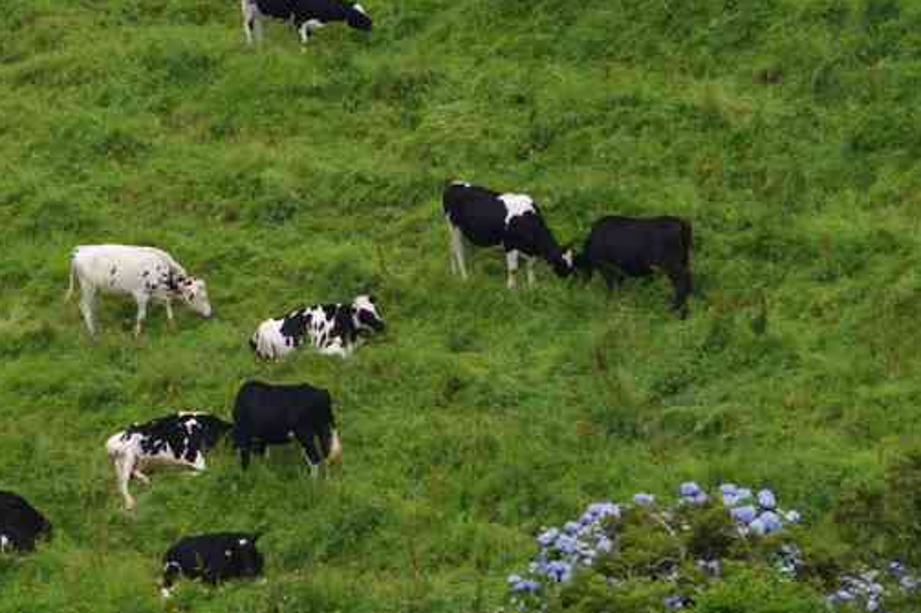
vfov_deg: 3.4
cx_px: 232
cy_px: 284
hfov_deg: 5.1
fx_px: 10280
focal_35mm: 402
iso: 200
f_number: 7.1
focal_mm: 135
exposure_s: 1/200
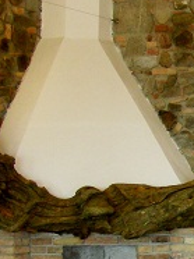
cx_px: 415
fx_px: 981
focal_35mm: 131
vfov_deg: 14.9
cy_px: 226
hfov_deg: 10.2
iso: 68
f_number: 3.5
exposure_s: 1/29.8
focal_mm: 6.3
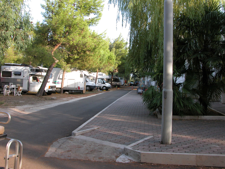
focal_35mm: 34
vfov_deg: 41.8
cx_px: 112
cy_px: 84
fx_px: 221
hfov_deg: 54.0
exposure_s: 1/121
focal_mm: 8.9
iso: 100
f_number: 4.5
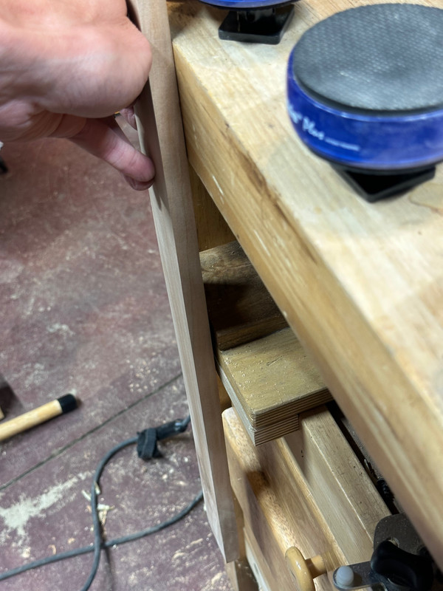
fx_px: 819
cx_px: 222
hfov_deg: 30.3
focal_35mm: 48
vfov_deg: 39.7
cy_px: 296
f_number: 1.78
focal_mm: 6.86
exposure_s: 1/40
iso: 200
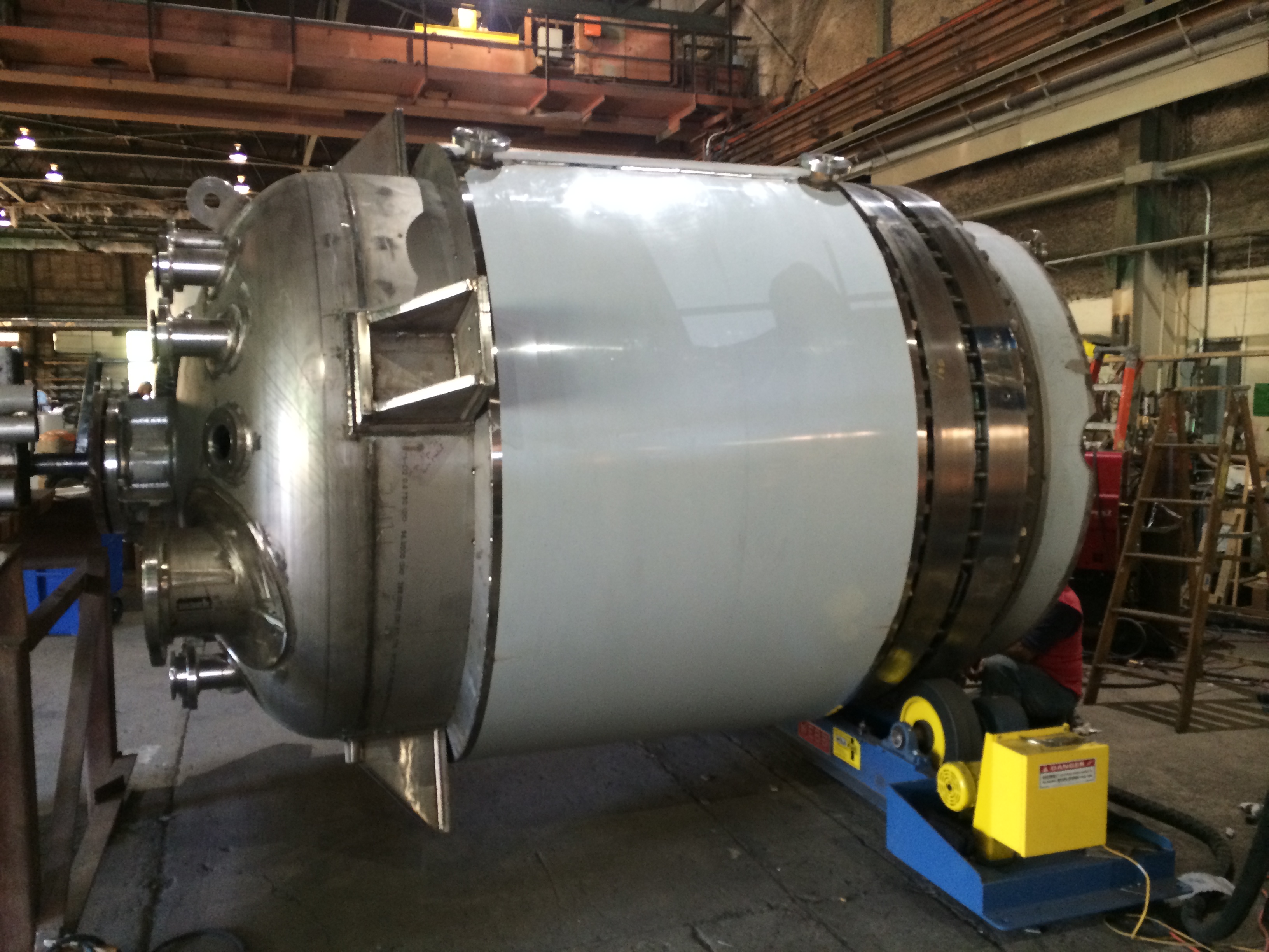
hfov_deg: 60.0
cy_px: 476
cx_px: 634
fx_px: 1100
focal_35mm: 30
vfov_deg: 46.8
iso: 200
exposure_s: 1/30
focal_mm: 4.12
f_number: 2.2
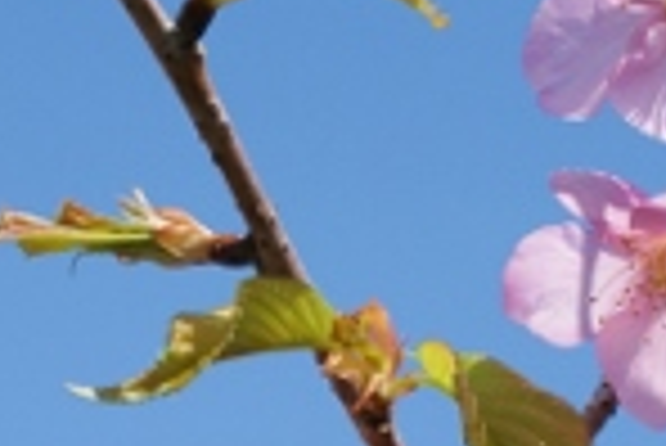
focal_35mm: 182
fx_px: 3370
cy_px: 441
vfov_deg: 7.5
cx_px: 274
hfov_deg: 11.3
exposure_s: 1/160
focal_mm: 40
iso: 100
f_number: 13
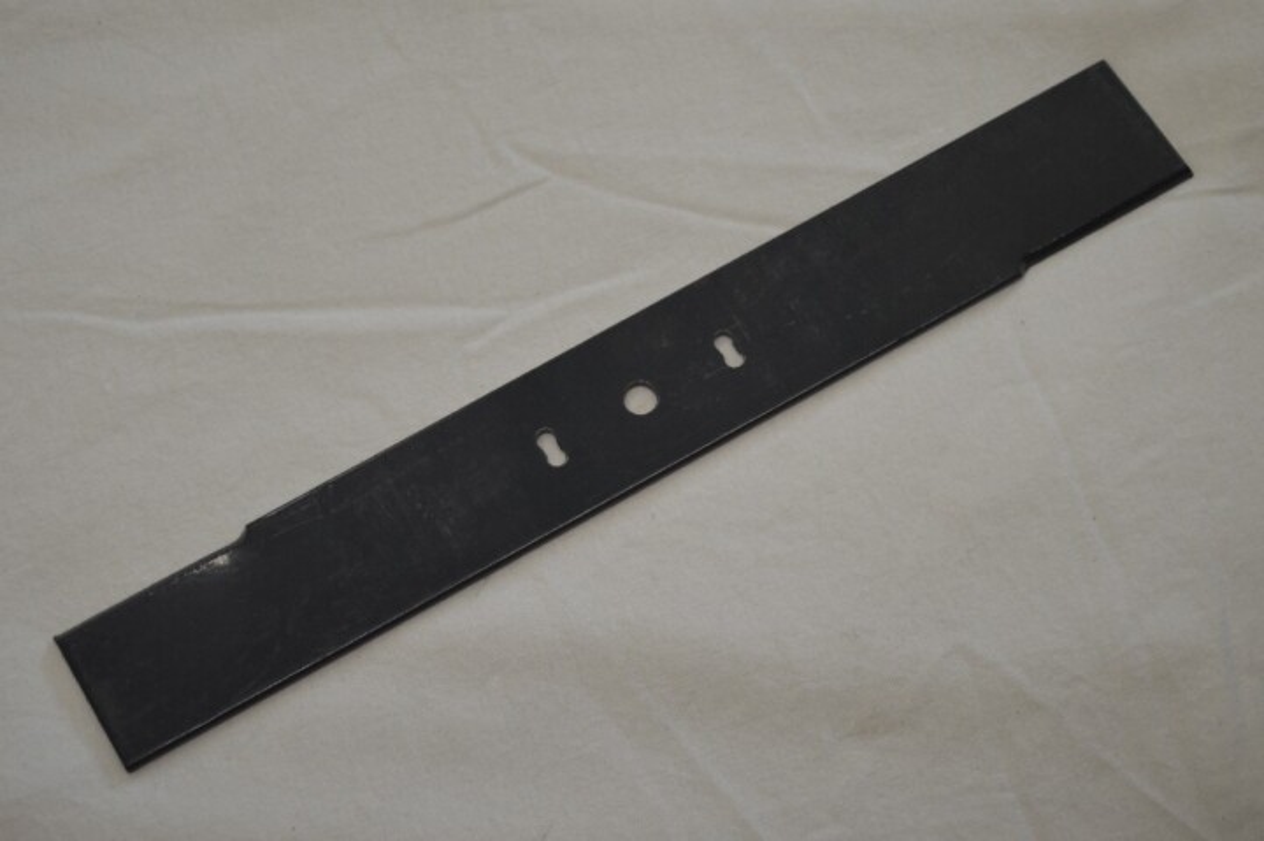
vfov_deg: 22.6
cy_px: 420
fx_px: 2105
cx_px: 632
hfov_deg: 33.4
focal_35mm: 60
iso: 400
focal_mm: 40
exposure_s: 1/80
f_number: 4.8
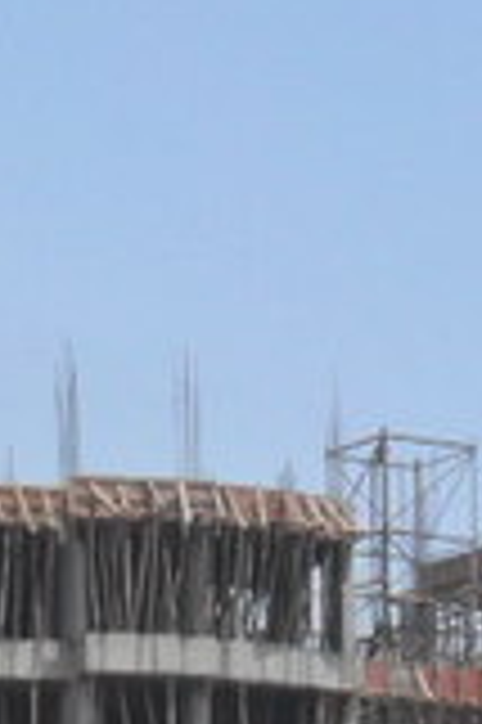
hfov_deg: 5.1
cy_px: 1255
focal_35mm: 269
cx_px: -234
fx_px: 5414
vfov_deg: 7.5
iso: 100
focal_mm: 9.3
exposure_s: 1/500
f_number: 5
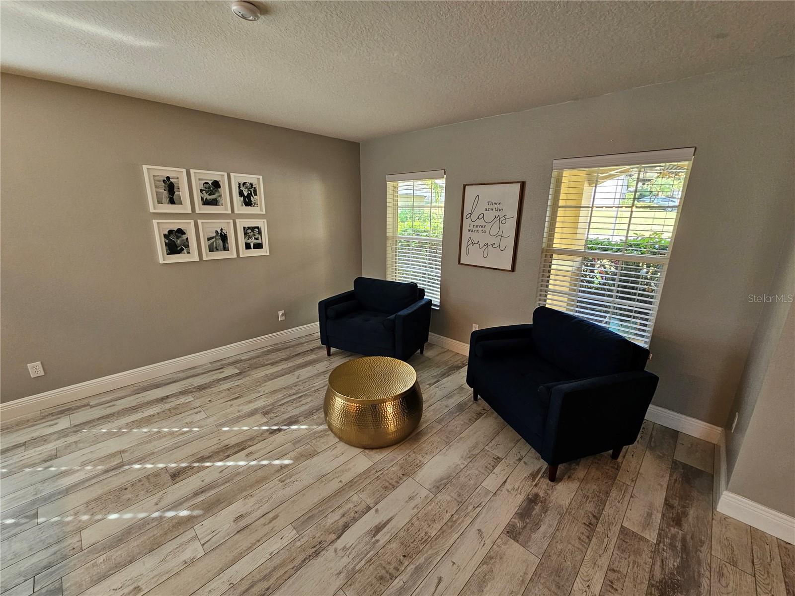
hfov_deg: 106.2
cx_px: 398
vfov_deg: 89.9
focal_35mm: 13
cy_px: 298
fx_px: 299
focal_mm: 2.2
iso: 160
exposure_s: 1/60
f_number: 2.2
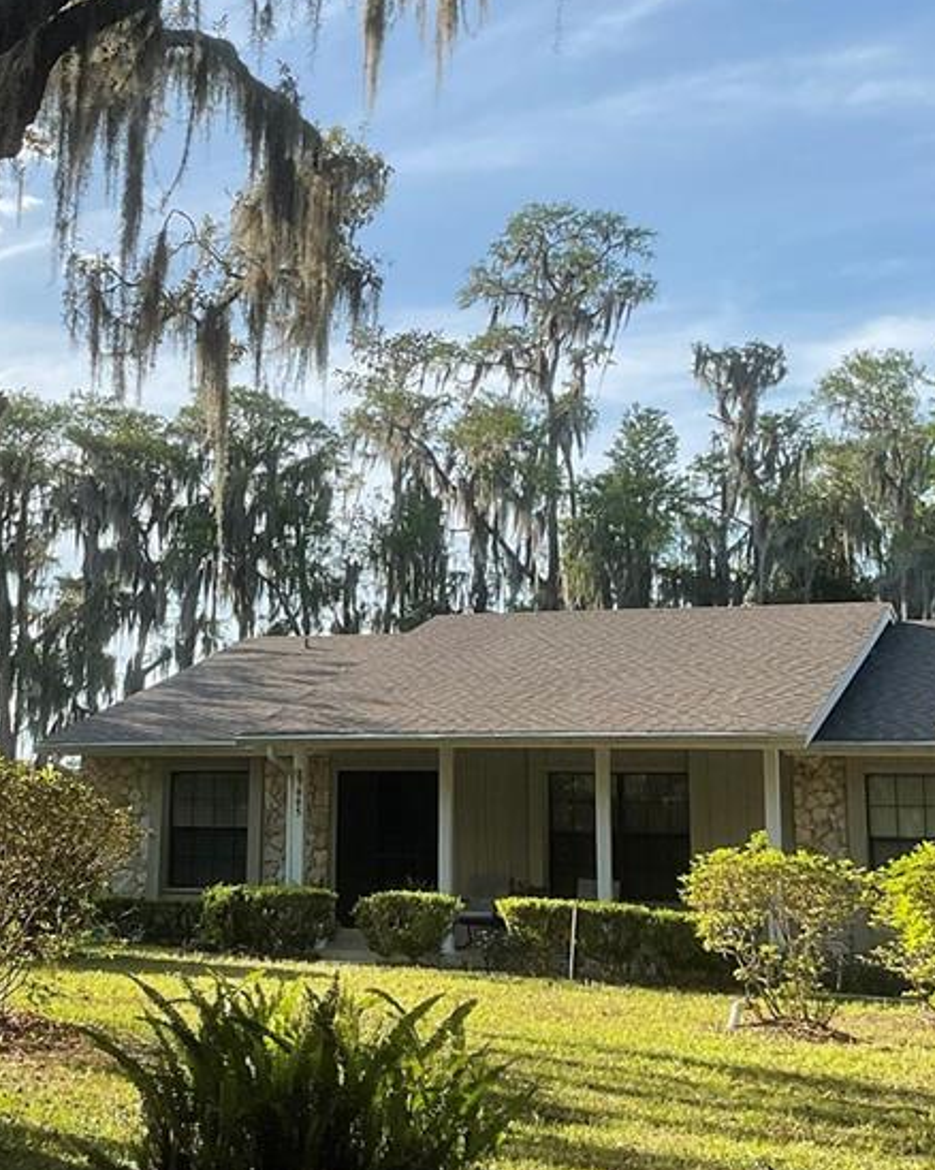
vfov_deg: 30.4
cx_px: 269
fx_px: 2146
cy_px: 433
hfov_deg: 24.4
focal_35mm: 62
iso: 16
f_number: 1.8
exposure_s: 1/1121
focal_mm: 3
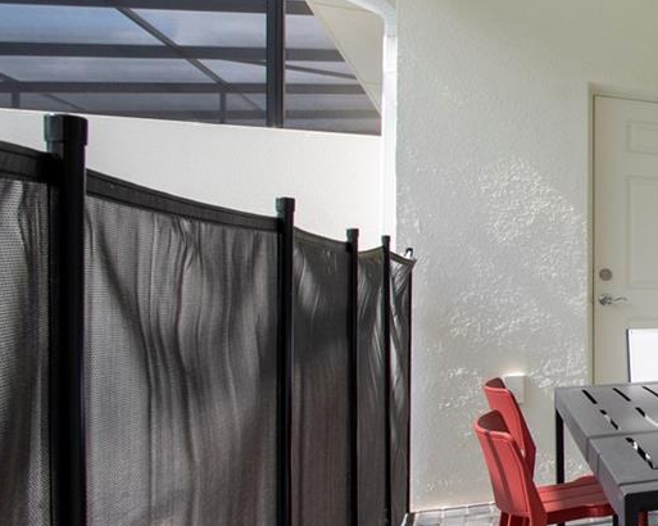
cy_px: 292
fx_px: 798
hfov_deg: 28.5
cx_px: 991
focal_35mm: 41
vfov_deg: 36.4
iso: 500
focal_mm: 14
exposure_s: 1/200
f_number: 10
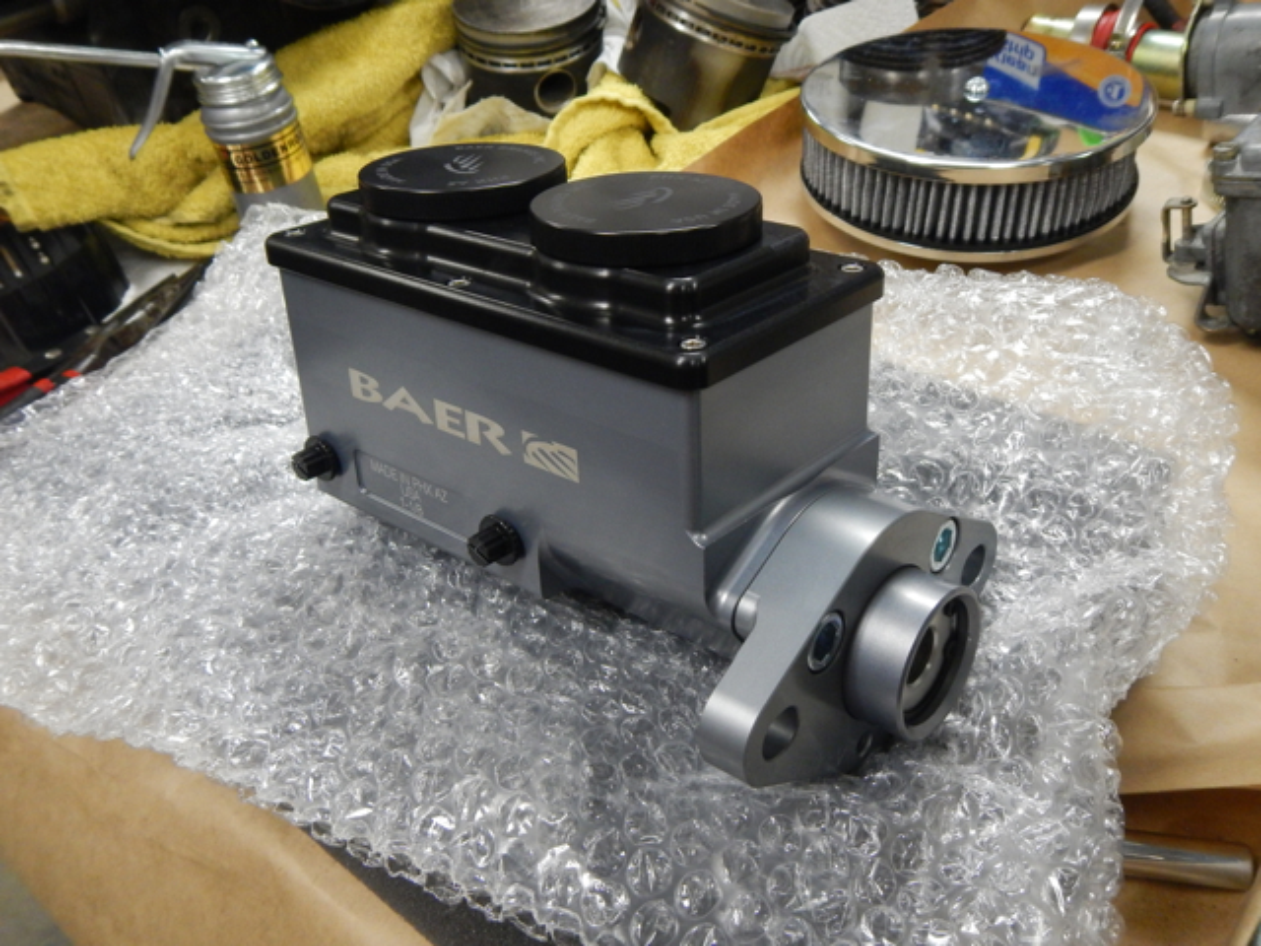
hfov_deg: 55.4
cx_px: 630
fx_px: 1202
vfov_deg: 42.9
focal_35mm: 33
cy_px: 473
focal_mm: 5.9
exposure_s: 1/25
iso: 400
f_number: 3.9
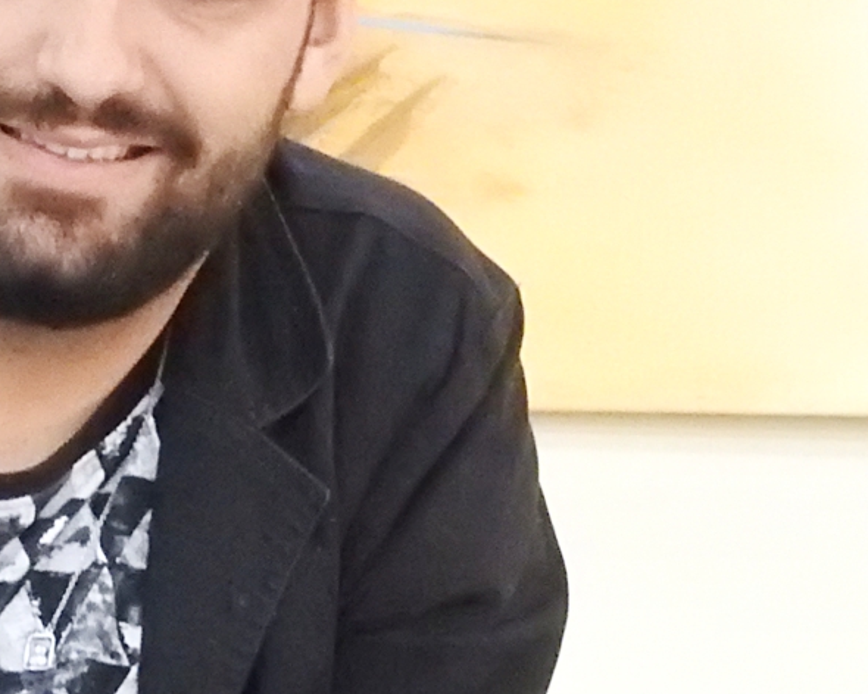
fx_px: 15054
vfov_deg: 2.6
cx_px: -153
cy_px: 560
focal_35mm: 586
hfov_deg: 3.3
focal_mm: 26.9
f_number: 5.2
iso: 1600
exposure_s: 1/13
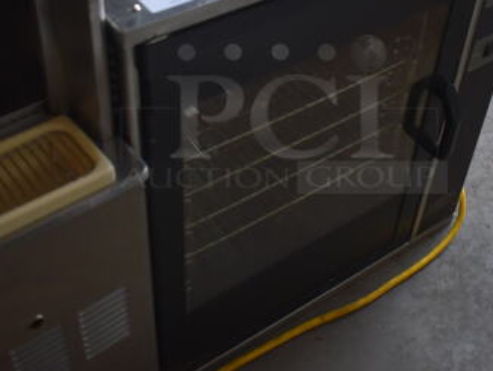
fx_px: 770
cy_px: 114
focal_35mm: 54
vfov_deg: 26.9
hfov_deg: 35.5
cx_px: 280
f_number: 3.5
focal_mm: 20
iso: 720
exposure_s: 1/250
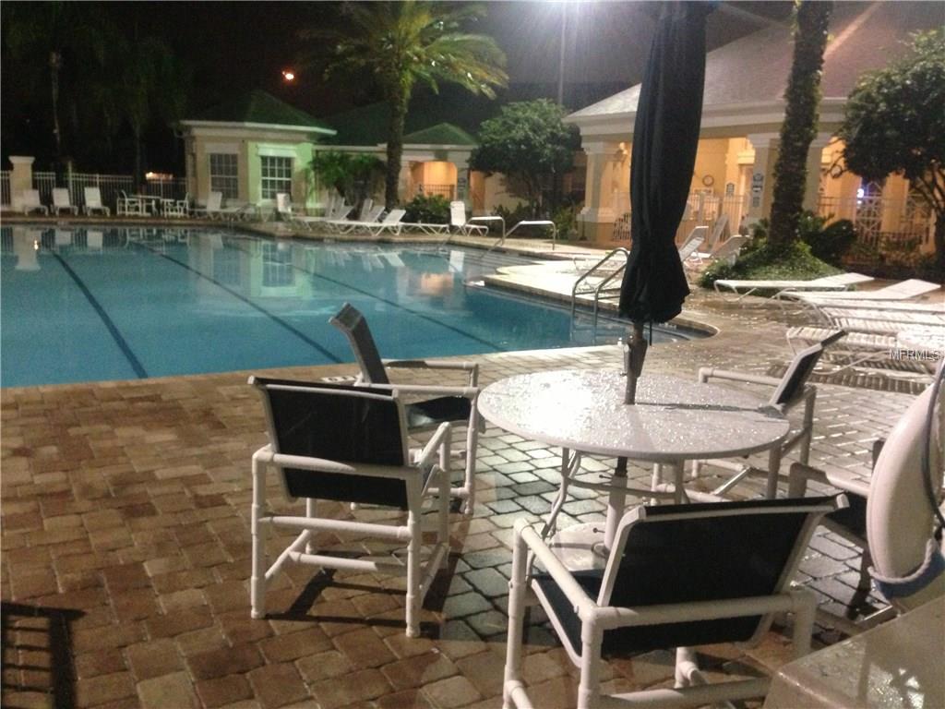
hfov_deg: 55.4
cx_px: 472
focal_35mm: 33
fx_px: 901
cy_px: 354
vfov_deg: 42.9
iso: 640
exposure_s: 1/15
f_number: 2.4
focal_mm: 4.13
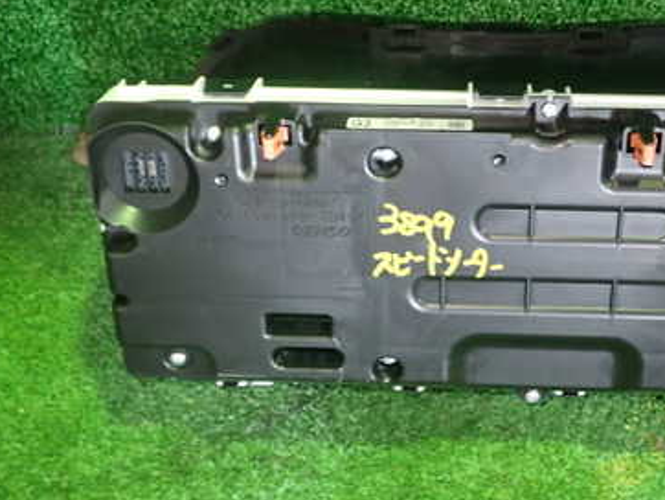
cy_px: 193
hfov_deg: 35.8
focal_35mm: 53
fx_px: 1019
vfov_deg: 27.5
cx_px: 443
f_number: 2.4
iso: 800
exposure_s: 1/30
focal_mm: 5.79
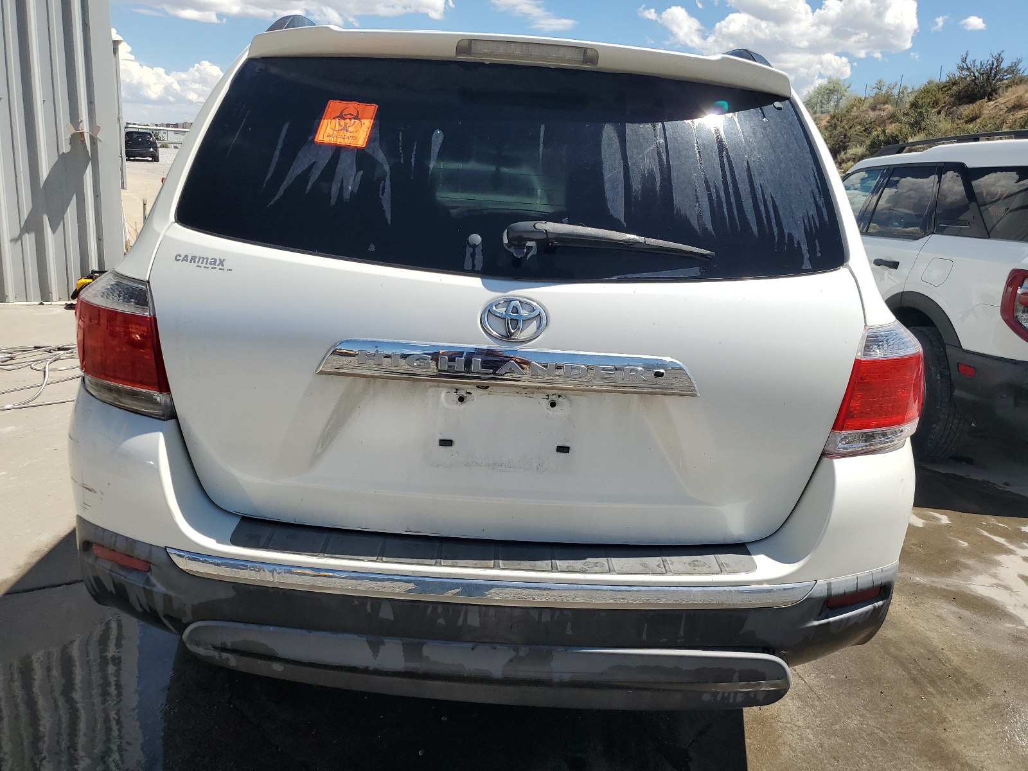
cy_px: 386
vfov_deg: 53.1
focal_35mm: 26
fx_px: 772
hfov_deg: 67.3
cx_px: 514
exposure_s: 1/3333
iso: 50
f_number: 1.5
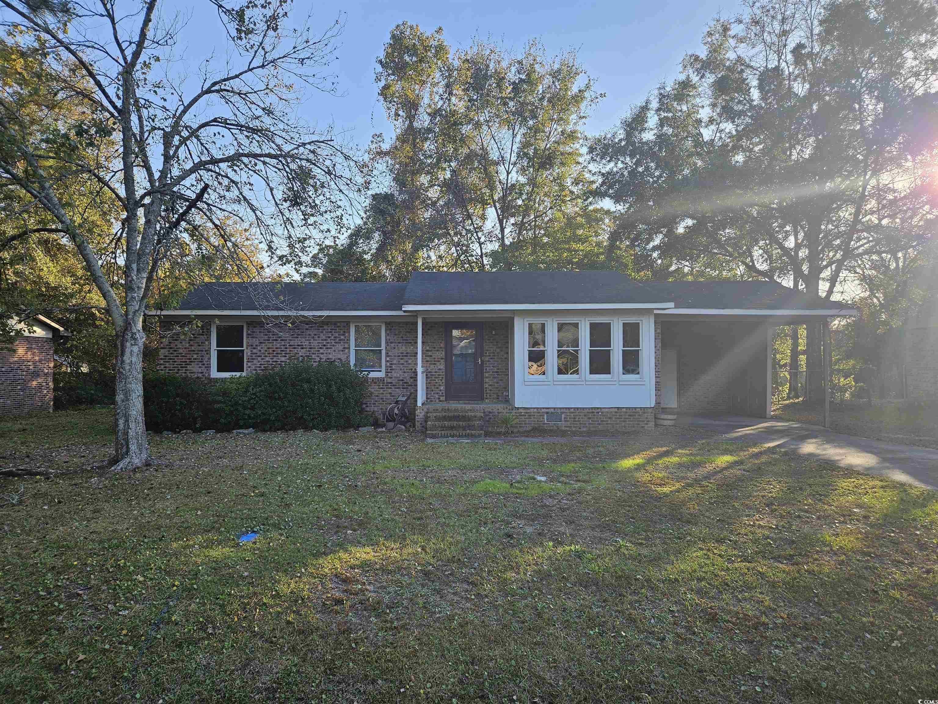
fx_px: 623
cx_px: 469
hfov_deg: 73.9
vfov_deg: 58.9
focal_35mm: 23
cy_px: 352
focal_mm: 5.4
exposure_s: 1/496
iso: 25
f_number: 1.8
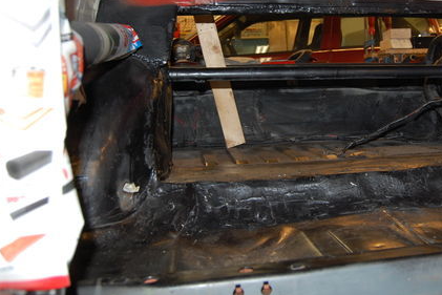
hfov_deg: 46.3
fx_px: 504
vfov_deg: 32.2
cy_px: 85
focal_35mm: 41
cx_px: 312
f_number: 3.5
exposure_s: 1/60
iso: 400
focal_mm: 18
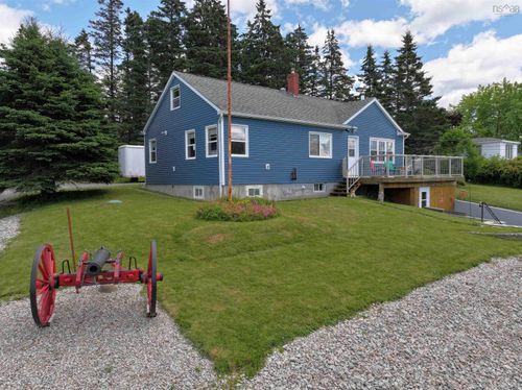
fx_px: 362
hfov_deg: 71.6
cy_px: 195
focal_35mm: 24
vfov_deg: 56.7
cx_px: 261
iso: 260
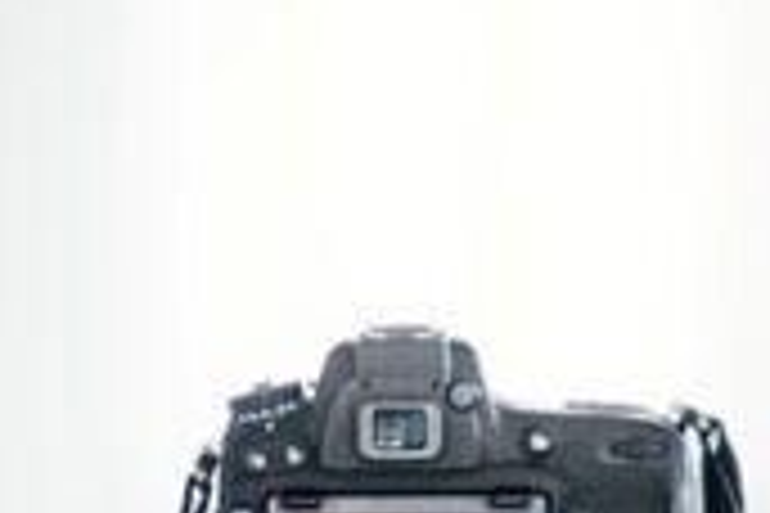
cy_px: 1130
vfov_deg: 3.6
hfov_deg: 5.3
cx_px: 1288
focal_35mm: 382
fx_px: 8170
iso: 640
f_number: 1.4
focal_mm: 85
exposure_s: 1/160
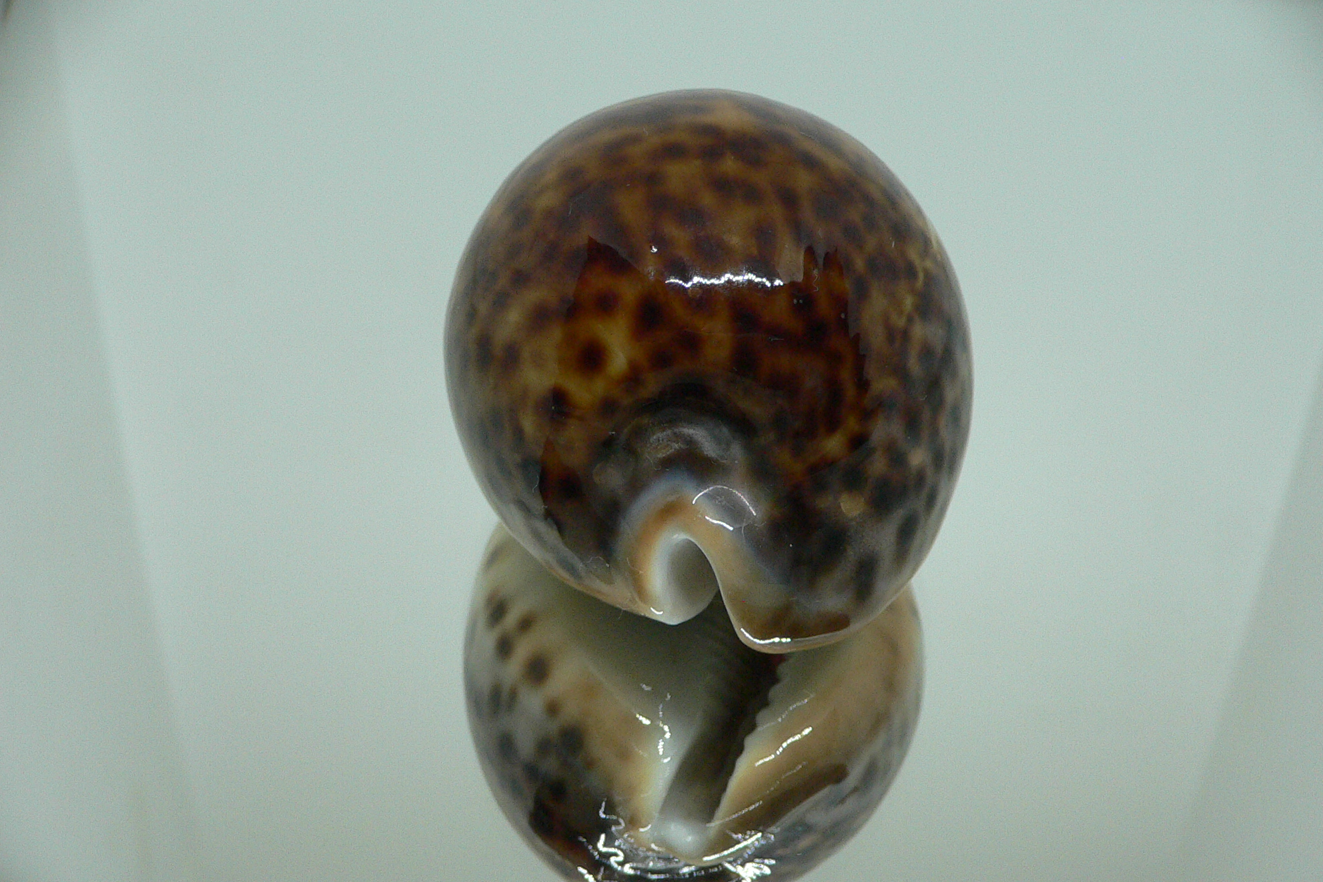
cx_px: 669
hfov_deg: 51.9
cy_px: 502
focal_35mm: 37
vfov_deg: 35.9
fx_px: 1360
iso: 150
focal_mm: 4.6
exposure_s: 1/60
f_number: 2.8
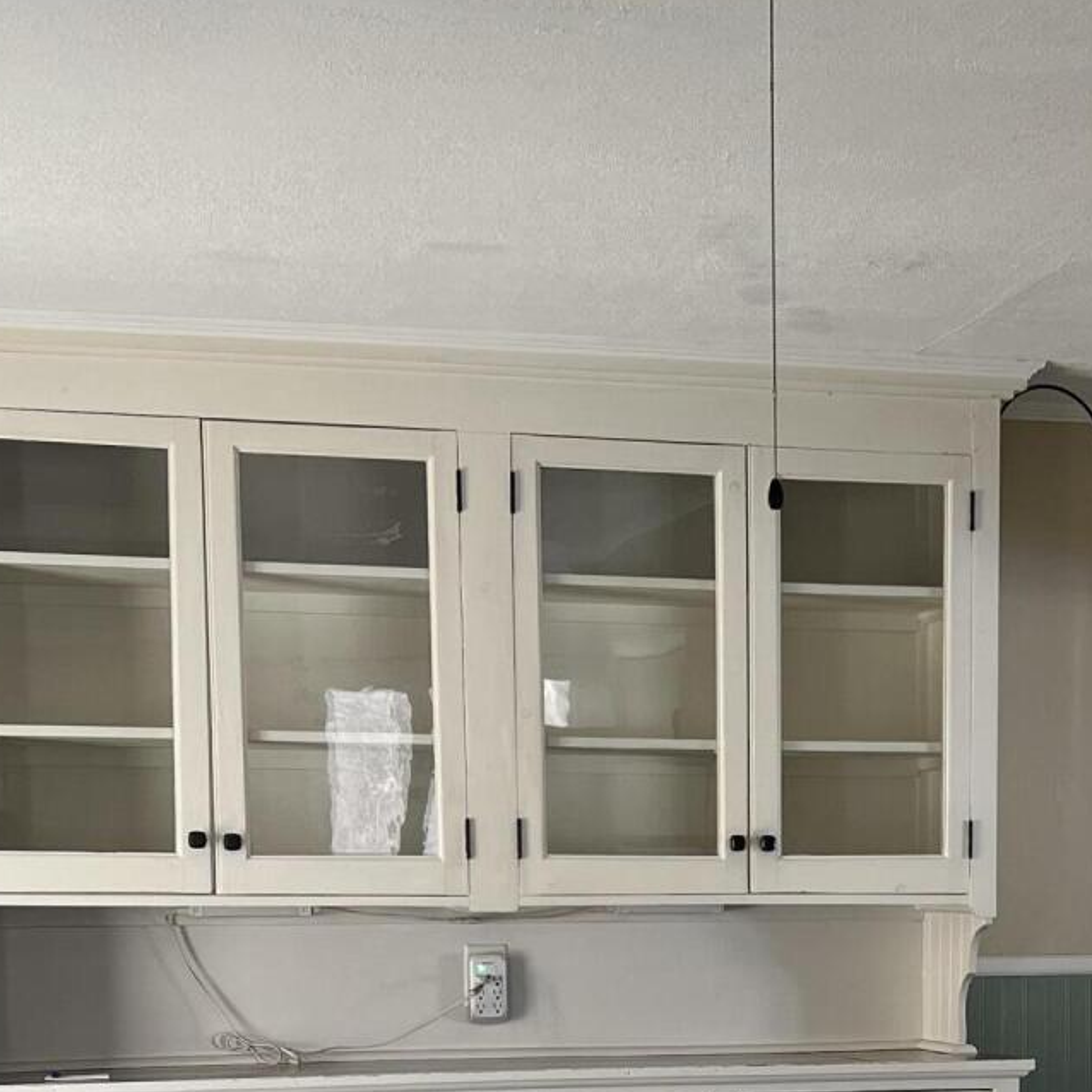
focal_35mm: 72
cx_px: 876
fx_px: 2570
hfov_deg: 23.6
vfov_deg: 23.0
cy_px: 1089
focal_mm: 5.7
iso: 100
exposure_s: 1/121
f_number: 1.5
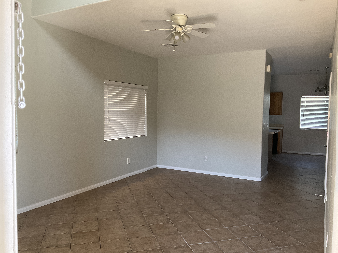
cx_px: 169
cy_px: 126
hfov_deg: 61.7
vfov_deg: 48.2
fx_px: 283
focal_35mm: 29
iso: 64
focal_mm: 3
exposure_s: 1/72
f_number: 1.8
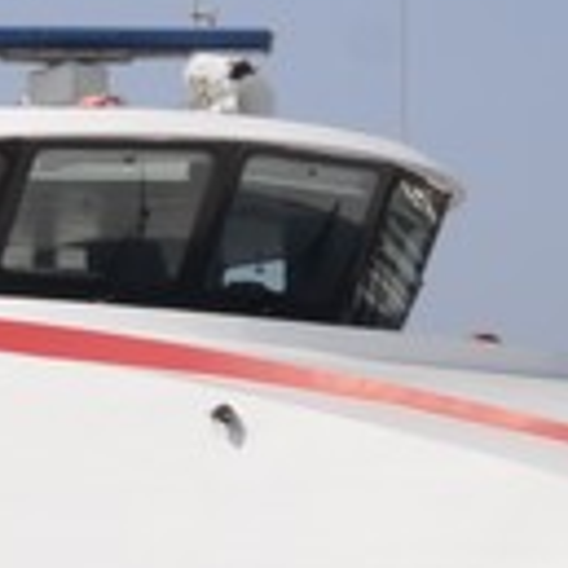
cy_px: 951
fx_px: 4697
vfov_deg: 6.8
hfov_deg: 6.9
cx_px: 13
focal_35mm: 253
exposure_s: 1/200
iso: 100
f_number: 11
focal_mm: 20
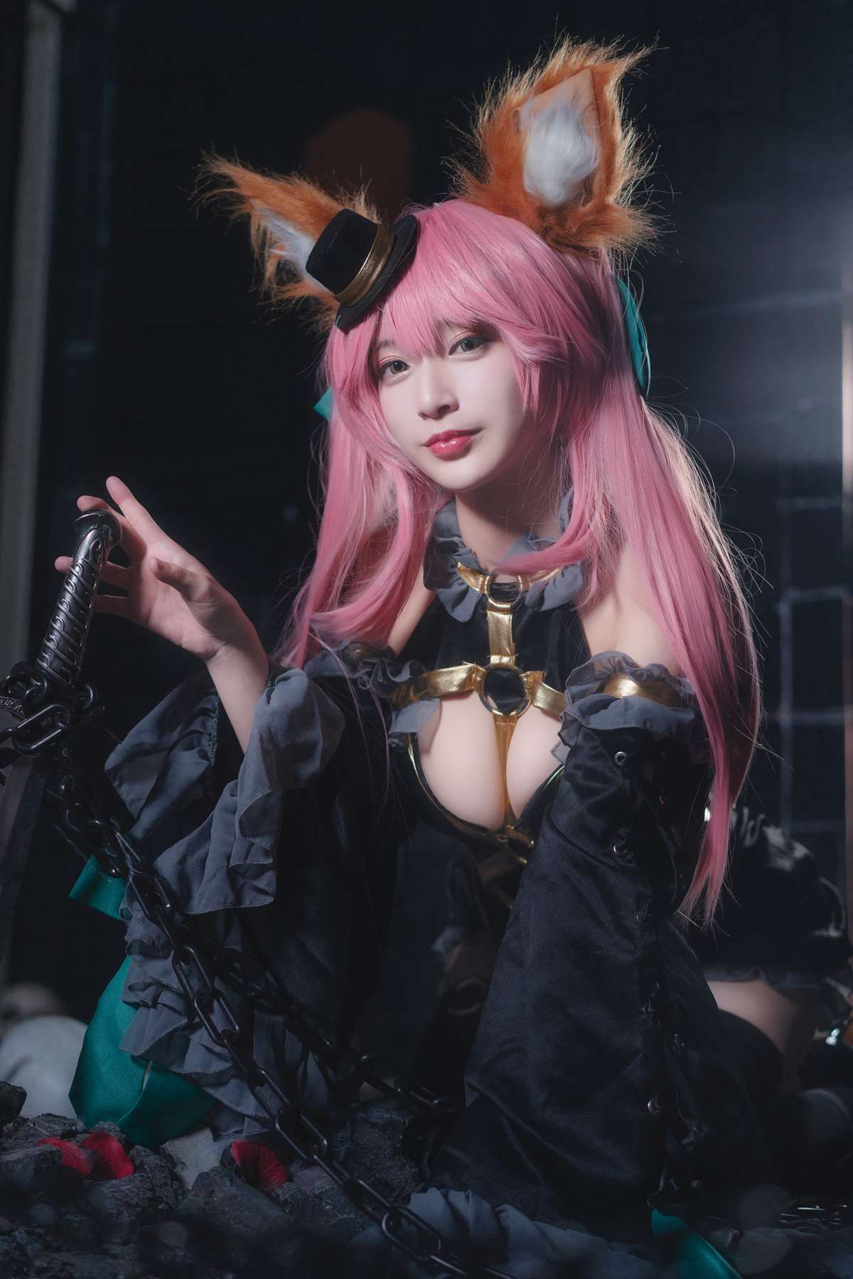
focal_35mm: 55
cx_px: 426
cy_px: 640
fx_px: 1955
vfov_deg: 36.2
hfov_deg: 24.6
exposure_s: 1/200
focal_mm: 55
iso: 400
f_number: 2.8
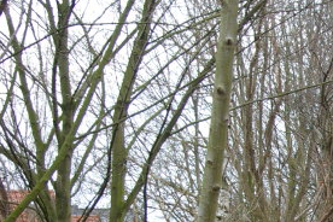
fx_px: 1327
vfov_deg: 9.4
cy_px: 286
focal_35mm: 143
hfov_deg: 13.6
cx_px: 478
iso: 200
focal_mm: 33
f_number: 4.5
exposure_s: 1/125
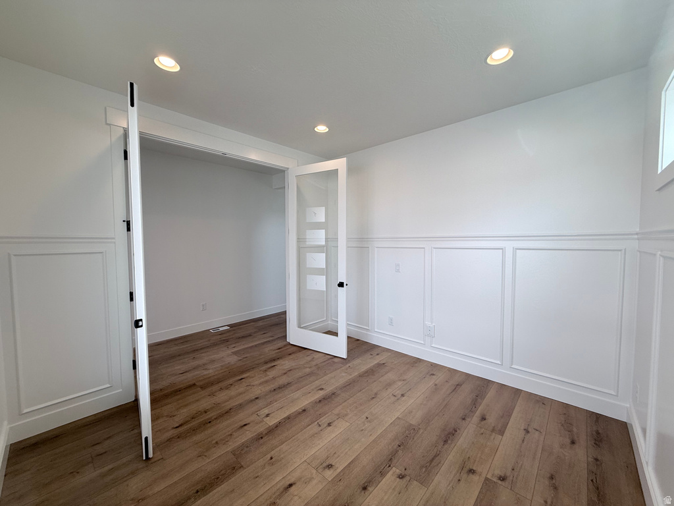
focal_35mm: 14
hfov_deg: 102.1
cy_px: 253
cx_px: 337
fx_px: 273
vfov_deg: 85.7
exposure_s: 1/141
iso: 50
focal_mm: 2.22
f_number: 2.2
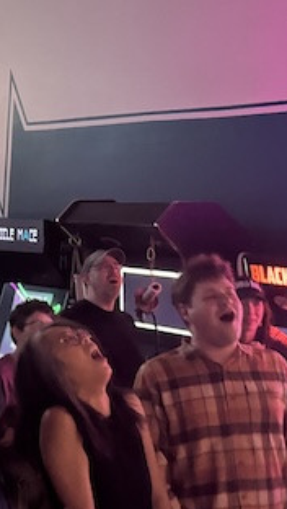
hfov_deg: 16.9
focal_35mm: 67
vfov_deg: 31.3
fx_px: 904
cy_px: 199
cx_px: -93
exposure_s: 1/30
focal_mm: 6.76
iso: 1250
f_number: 1.78
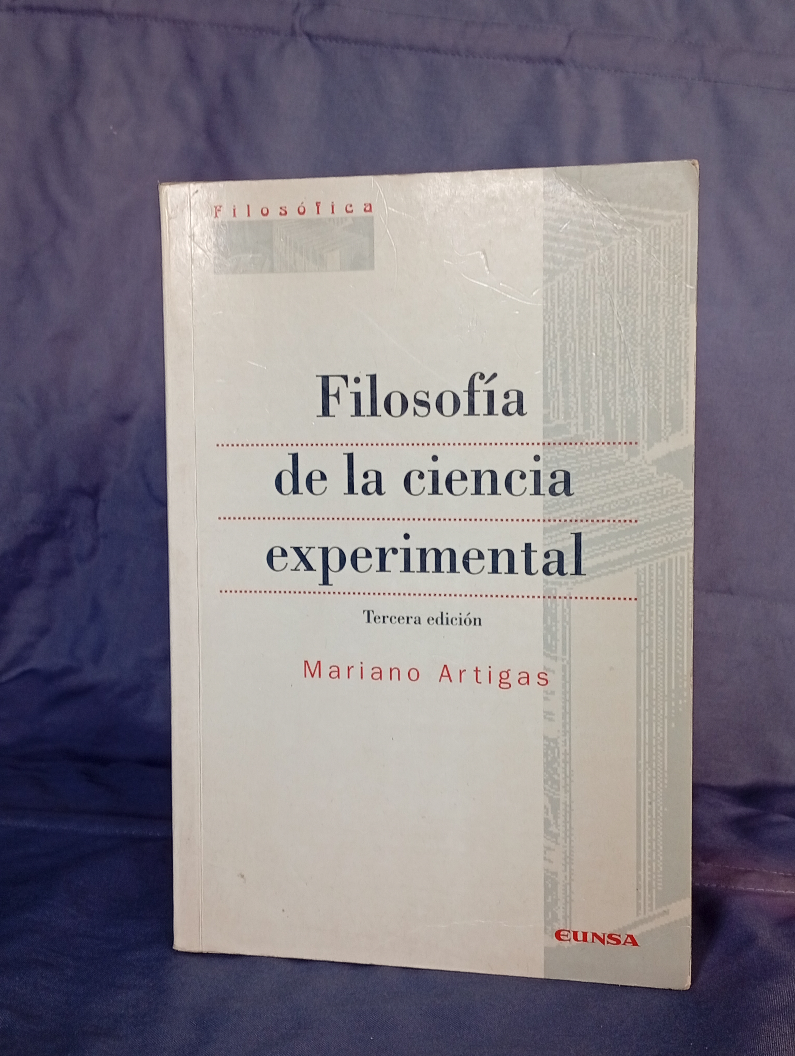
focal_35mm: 46
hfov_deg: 31.6
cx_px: 398
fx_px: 1405
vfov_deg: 41.2
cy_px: 528
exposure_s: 1/50
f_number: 1.8
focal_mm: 3.98
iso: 159
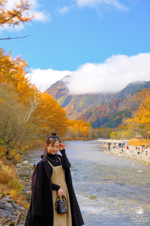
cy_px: 113
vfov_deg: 39.6
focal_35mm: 50
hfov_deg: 27.0
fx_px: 312
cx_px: 75
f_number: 3.6
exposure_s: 1/680
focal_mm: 33
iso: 500
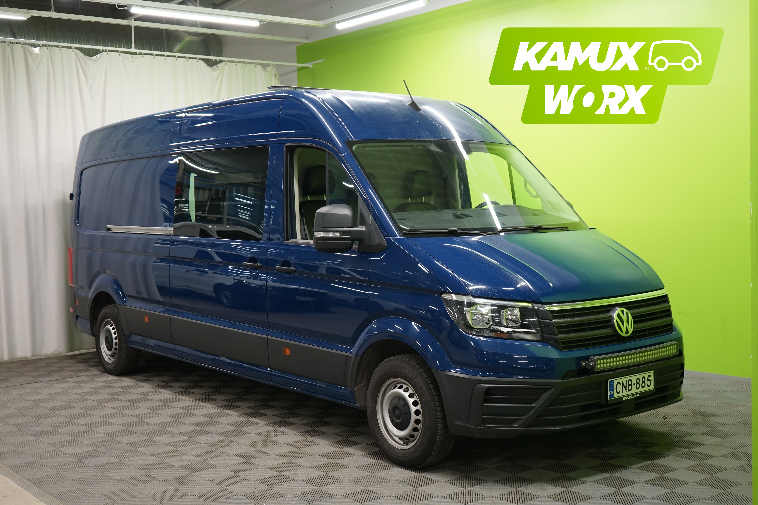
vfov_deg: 31.9
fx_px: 884
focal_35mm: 42
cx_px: 379
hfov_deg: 46.4
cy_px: 252
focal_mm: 42
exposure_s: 1/40
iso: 800
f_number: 5
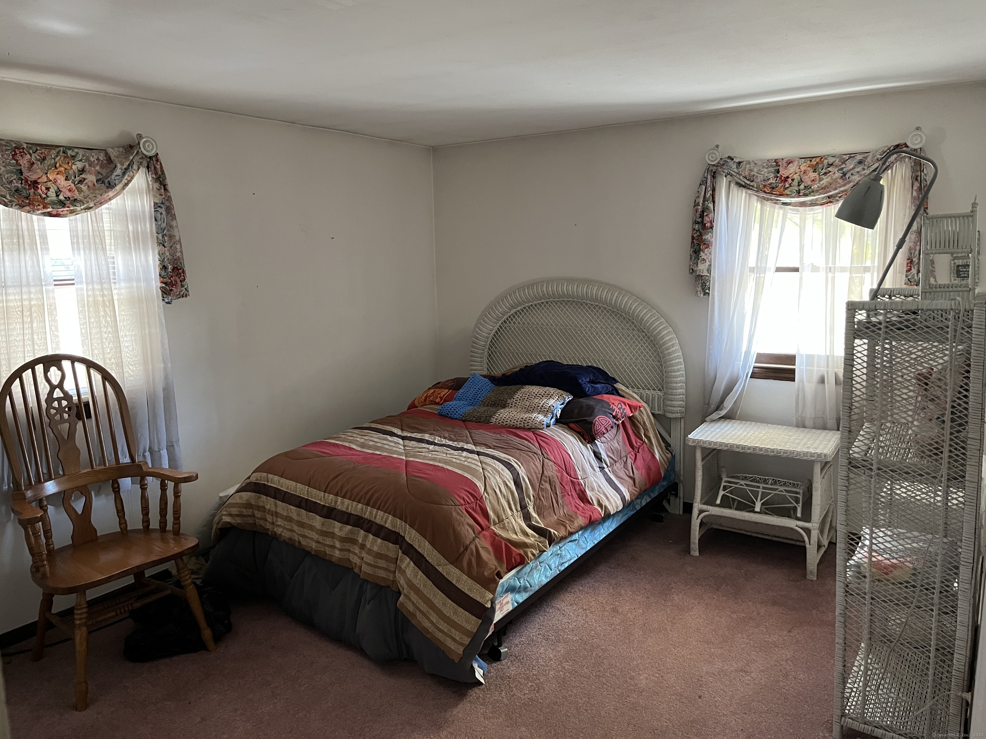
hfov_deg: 67.3
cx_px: 493
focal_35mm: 26
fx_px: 741
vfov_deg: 53.1
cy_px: 370
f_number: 1.6
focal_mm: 5.1
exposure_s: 1/60
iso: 500
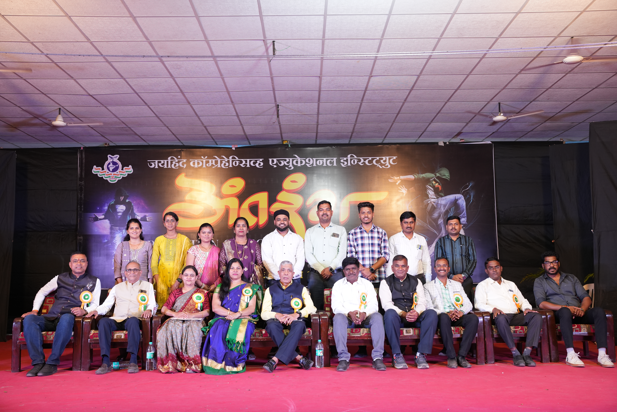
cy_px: 206
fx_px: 639
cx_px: 308
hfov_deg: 51.5
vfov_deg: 35.7
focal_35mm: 37
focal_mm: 37.3
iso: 1000
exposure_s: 1/100
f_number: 4.5
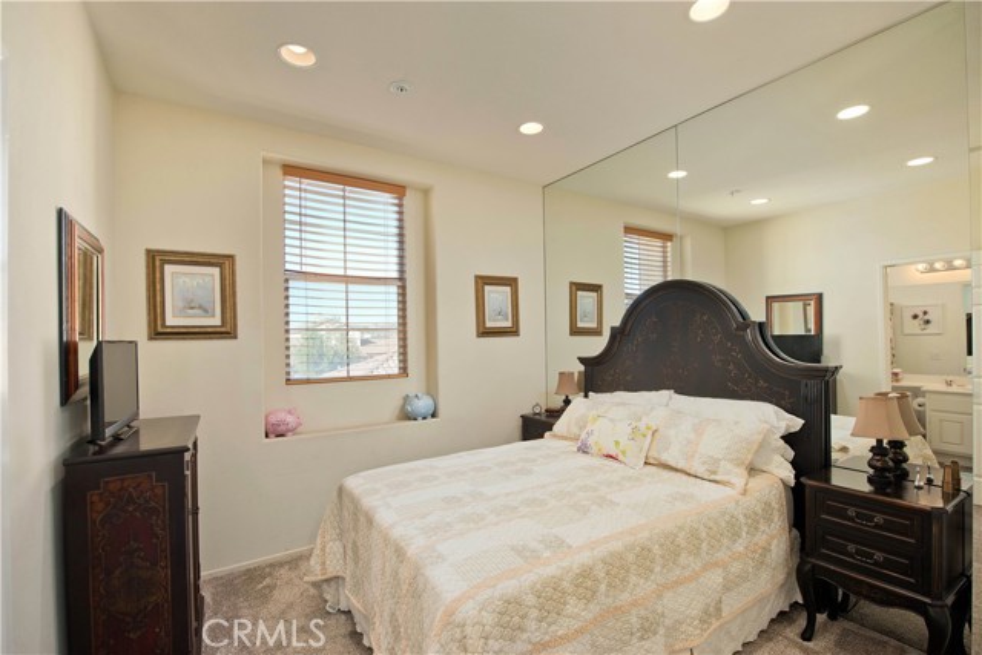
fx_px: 437
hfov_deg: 96.7
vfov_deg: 73.8
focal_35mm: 16
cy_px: 328
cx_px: 491
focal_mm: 16
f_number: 5
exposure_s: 1/400
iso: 400
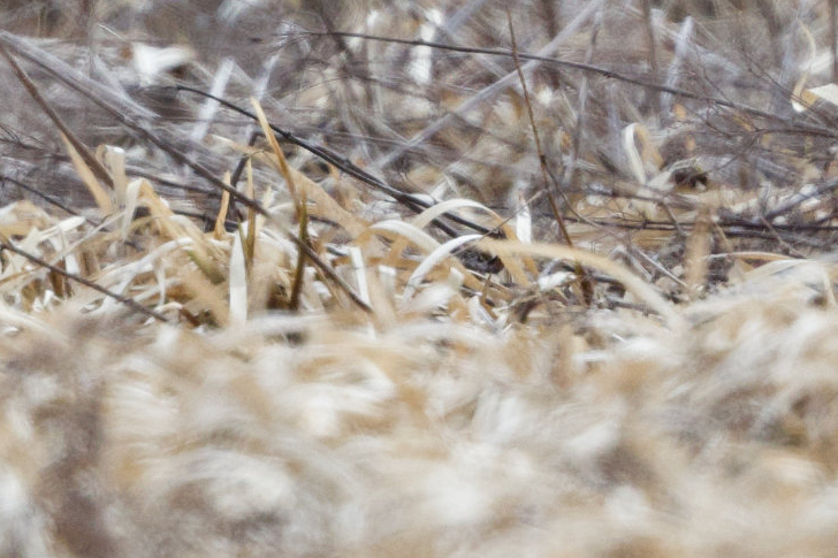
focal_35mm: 3502
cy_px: -83
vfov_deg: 0.4
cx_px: 1262
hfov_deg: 0.6
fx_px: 81495
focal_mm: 500
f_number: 6.3
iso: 640
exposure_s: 1/1600
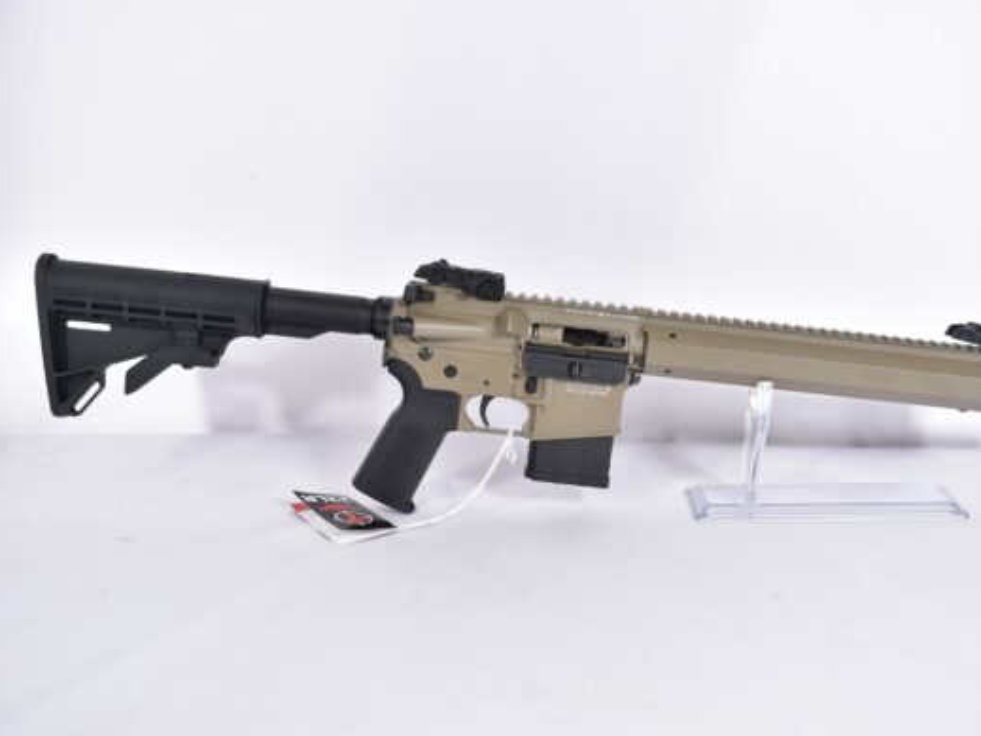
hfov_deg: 46.7
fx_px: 1133
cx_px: 559
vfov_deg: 35.9
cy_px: 361
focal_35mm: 40
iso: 640
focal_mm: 24
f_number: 5
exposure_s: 1/50
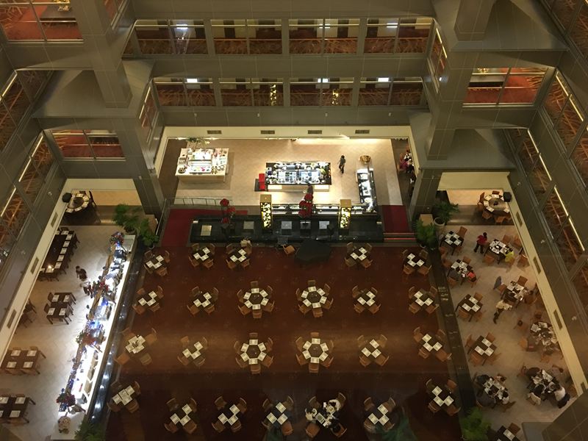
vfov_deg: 48.2
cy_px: 220
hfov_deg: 61.7
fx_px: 493
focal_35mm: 29
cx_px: 294
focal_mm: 4.15
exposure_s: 1/10
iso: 100
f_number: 2.2
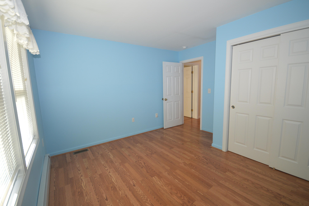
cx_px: 154
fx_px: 129
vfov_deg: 77.2
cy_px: 103
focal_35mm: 15
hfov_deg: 100.4
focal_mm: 10
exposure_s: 1/60
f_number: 4
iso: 400
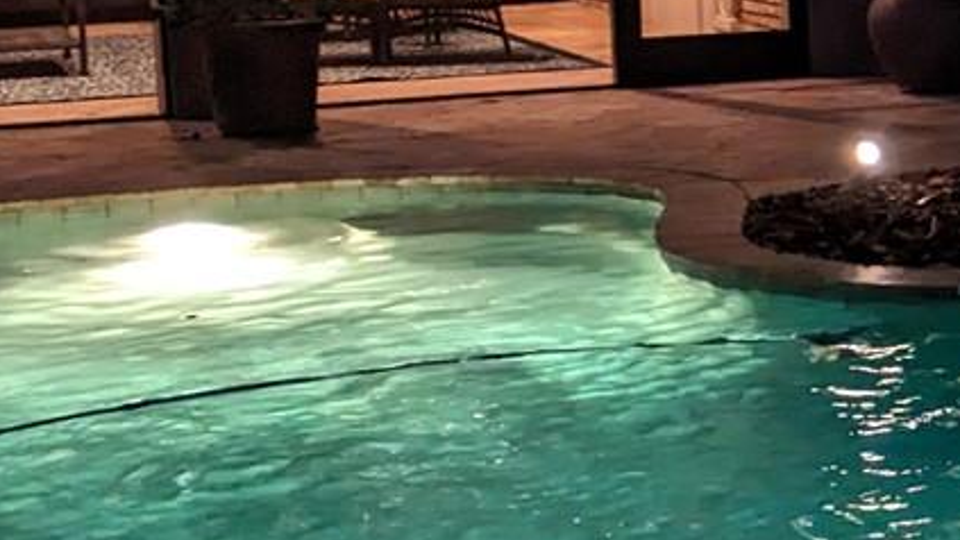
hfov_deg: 18.3
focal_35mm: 103
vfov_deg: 11.7
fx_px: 2622
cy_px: 109
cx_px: 1465
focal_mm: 5.43
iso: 1156
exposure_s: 1/24
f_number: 1.89
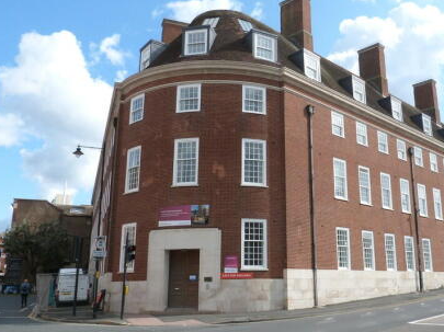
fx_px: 461
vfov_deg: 39.6
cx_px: 290
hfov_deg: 50.6
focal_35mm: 36
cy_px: 159
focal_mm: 4.5
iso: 100
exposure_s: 1/250
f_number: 5.6
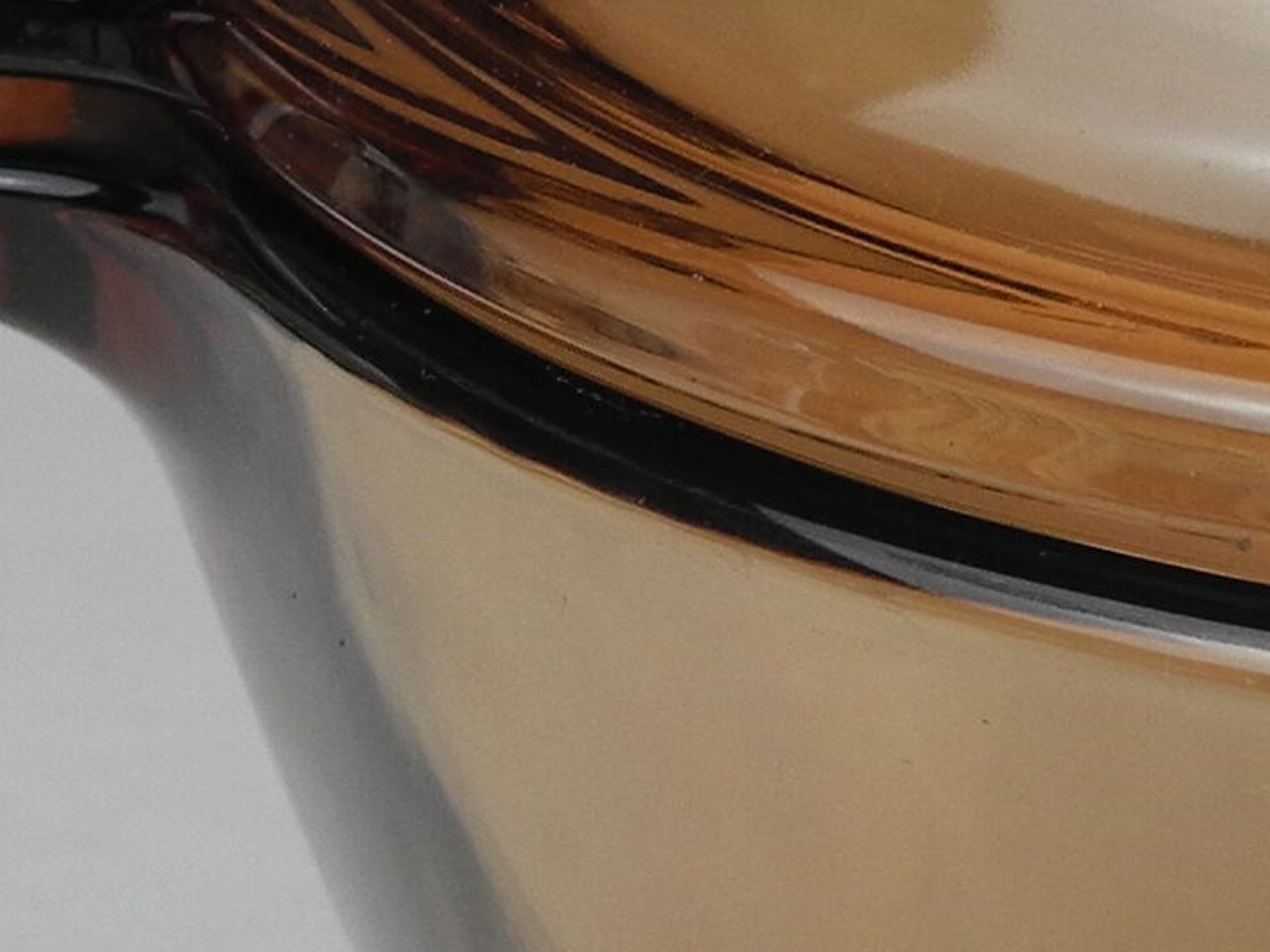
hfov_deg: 9.7
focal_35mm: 195
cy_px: 584
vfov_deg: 7.6
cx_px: 2215
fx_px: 7153
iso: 100
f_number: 3.2
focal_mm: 8.1
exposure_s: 1/170
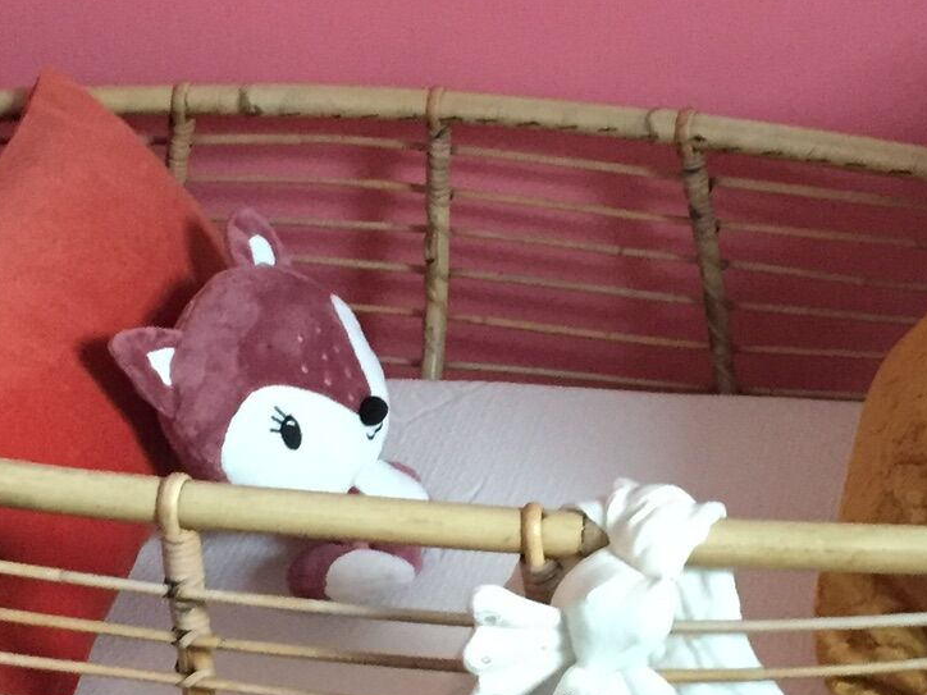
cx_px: 503
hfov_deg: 23.8
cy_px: 402
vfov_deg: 18.0
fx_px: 2196
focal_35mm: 82
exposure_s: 1/17
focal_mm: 4.15
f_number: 2.2
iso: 320
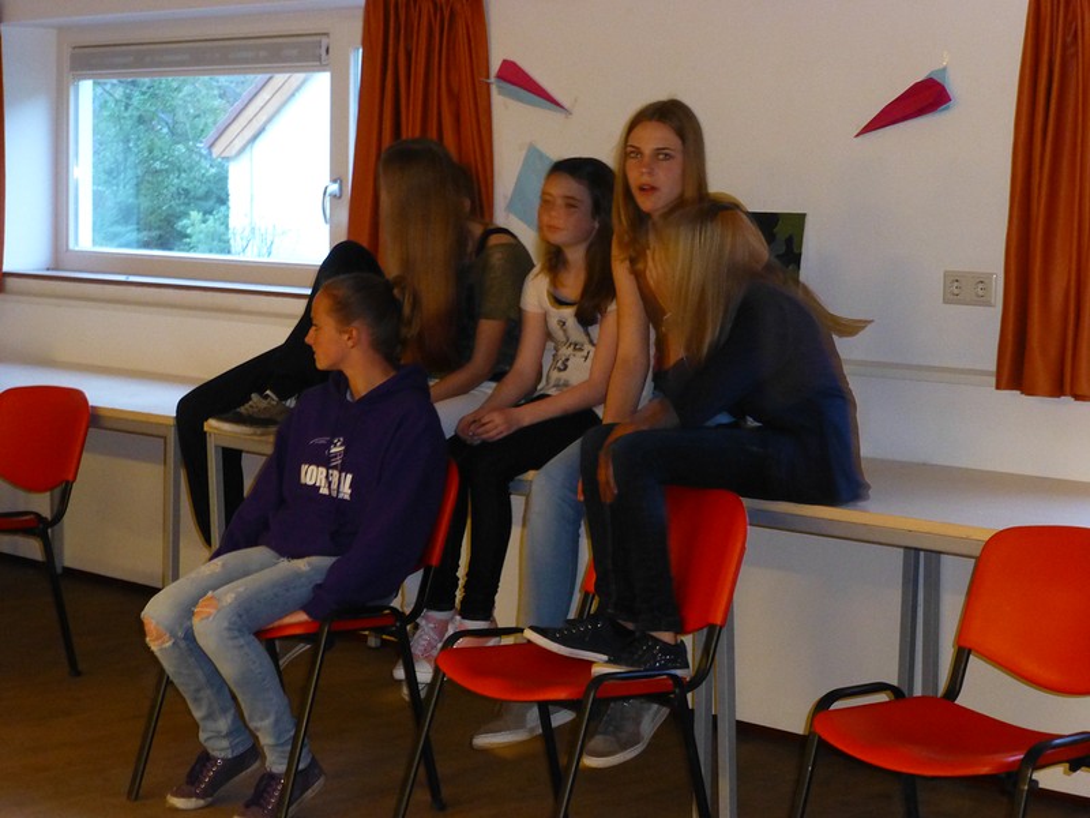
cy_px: 409
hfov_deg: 26.0
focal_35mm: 75
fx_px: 2362
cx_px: 545
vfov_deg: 19.6
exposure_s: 1/4
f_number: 5
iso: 800
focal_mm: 13.3
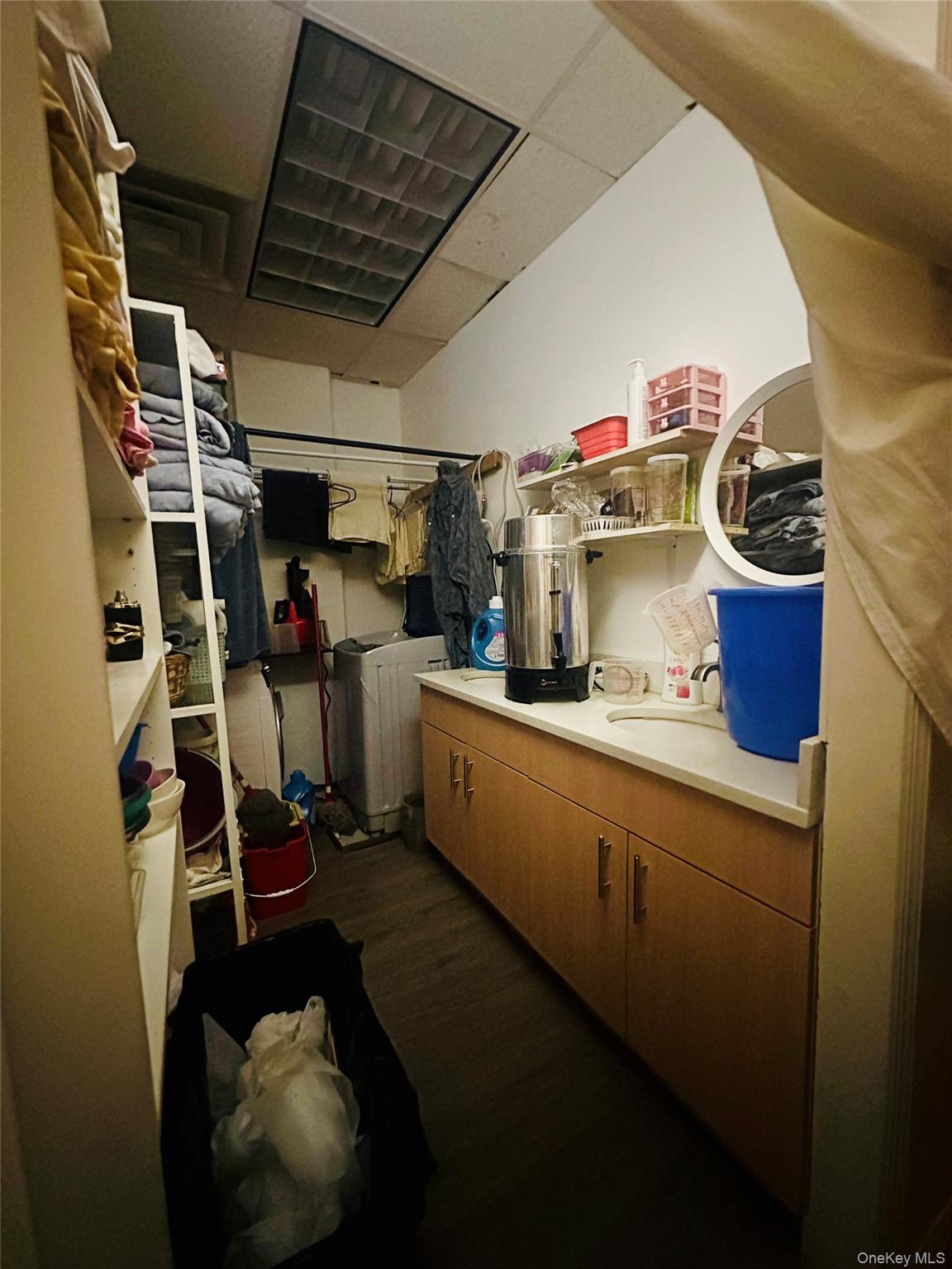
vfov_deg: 102.1
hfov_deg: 85.7
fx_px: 513
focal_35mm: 14
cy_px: 634
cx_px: 476
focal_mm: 2.22
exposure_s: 1/30
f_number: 2.2
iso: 2000
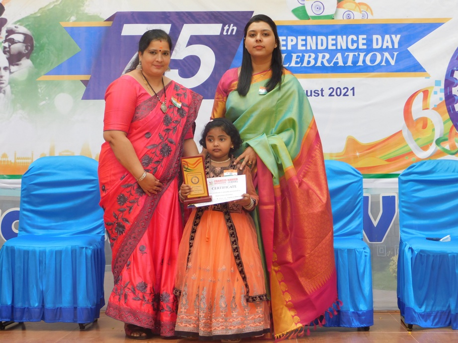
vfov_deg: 18.4
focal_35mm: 80
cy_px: 172
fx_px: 1058
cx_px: 229
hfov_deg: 24.4
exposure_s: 1/100
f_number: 4.4
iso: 125
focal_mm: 14.2
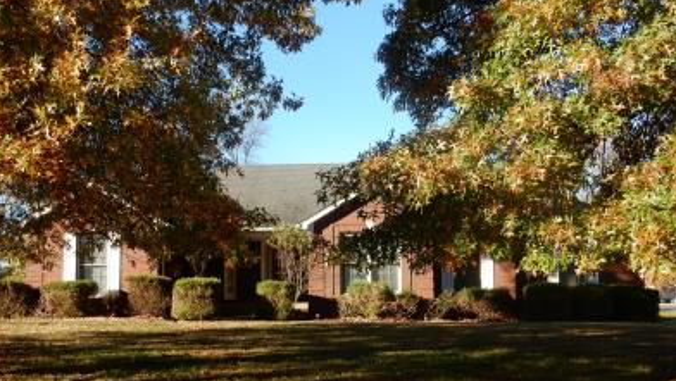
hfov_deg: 50.5
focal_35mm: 40
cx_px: 341
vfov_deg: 29.7
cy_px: 228
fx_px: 717
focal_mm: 6.4
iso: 125
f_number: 4
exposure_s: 1/400
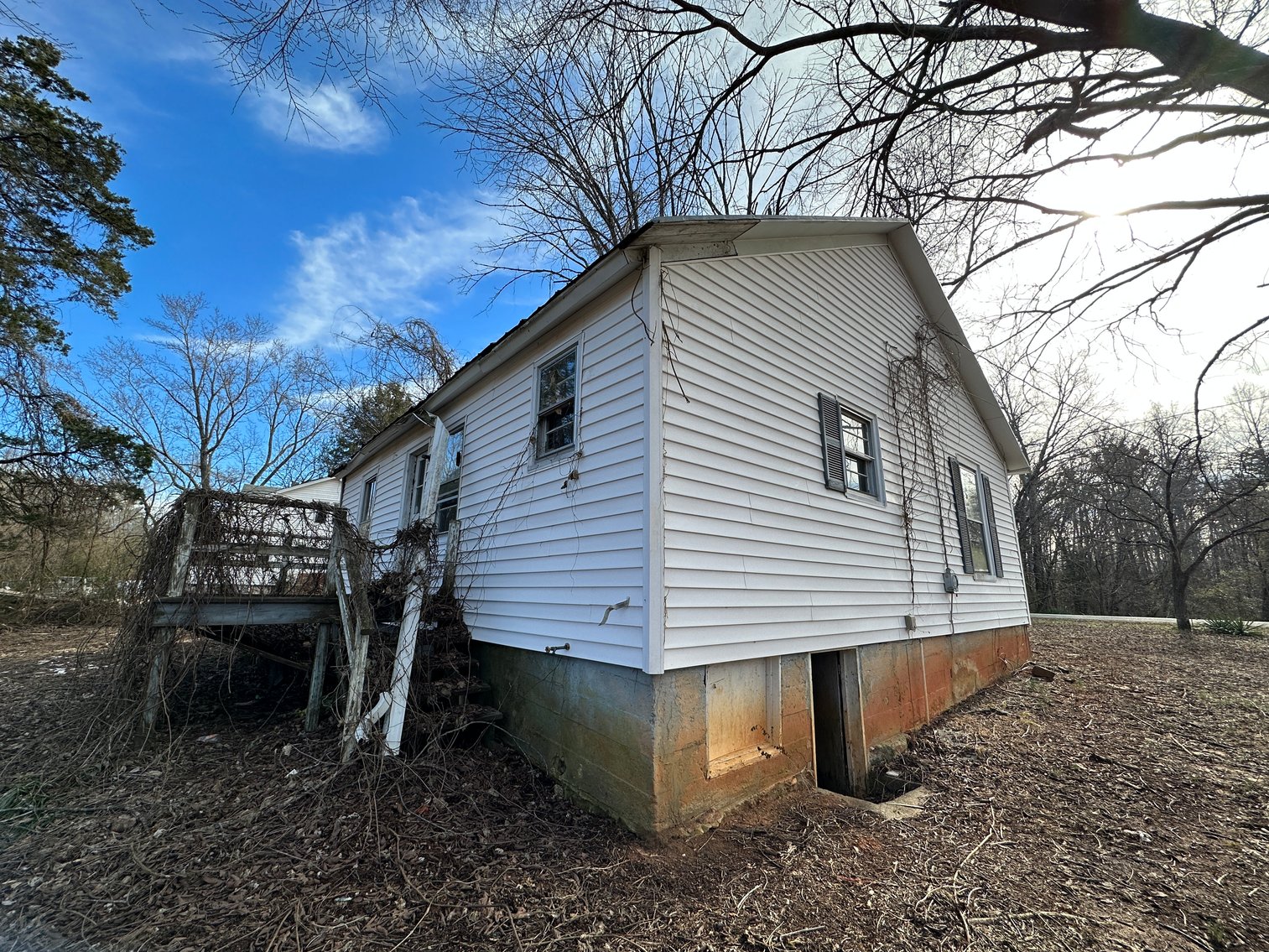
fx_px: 513
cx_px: 634
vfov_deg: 85.7
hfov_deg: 102.1
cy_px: 476
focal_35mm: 14
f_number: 2.2
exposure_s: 1/658
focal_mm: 2.22
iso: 40
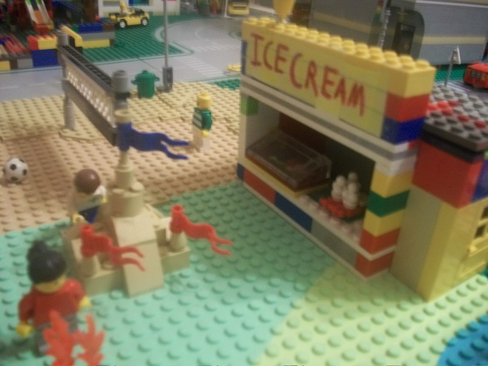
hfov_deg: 56.8
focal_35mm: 32
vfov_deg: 44.2
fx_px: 451
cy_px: 183
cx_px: 244
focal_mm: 5.7
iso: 188
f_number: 2.9
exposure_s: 1/8
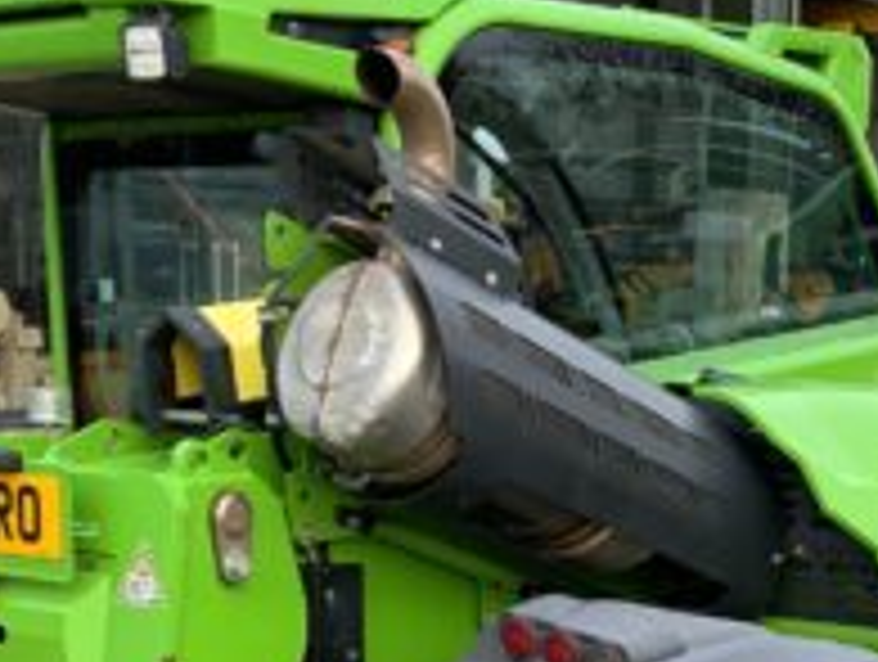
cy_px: 797
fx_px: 2414
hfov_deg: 20.4
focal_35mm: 95
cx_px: 693
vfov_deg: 15.1
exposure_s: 1/125
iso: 16
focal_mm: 3
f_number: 1.8
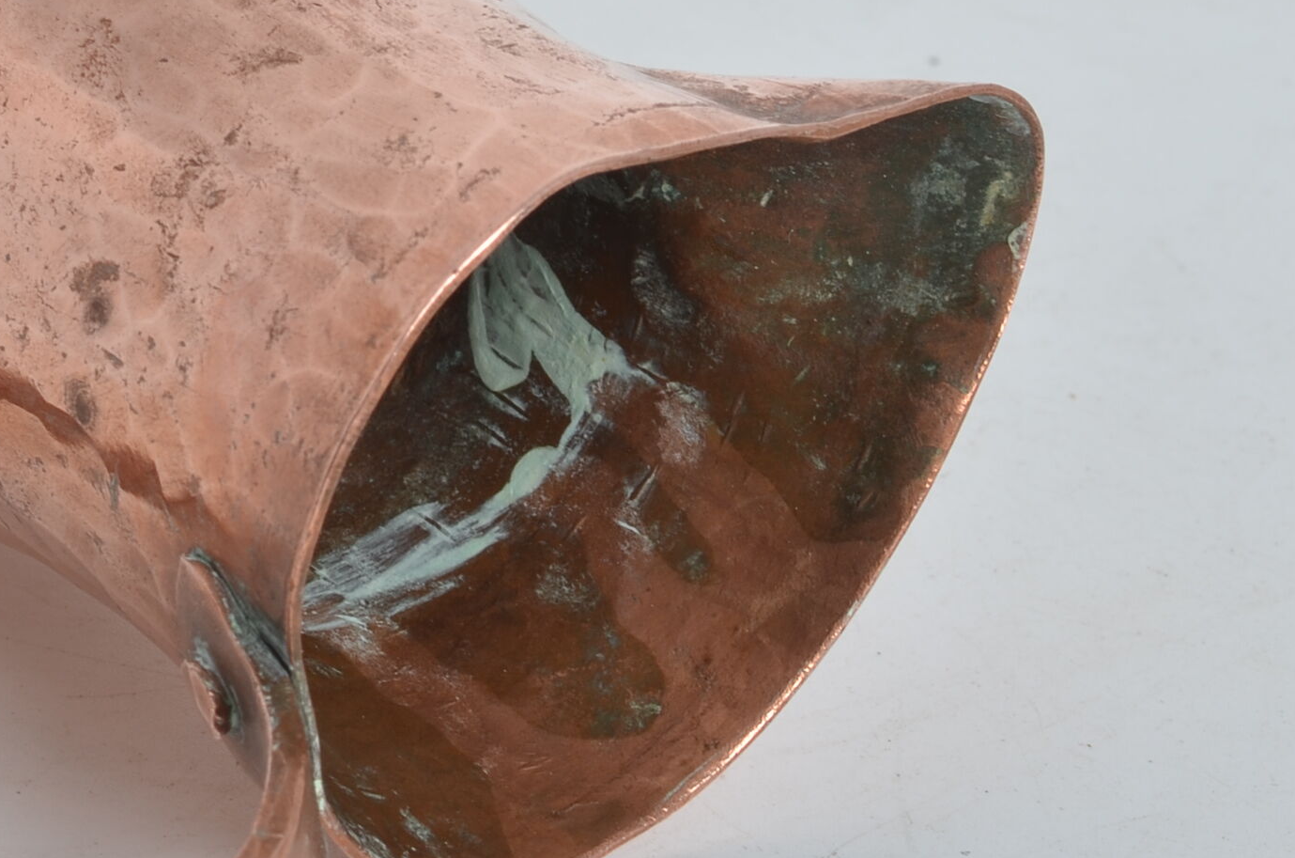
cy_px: 228
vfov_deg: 6.8
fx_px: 7215
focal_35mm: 201
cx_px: 12
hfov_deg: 10.2
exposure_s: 1/125
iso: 100
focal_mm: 50
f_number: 11
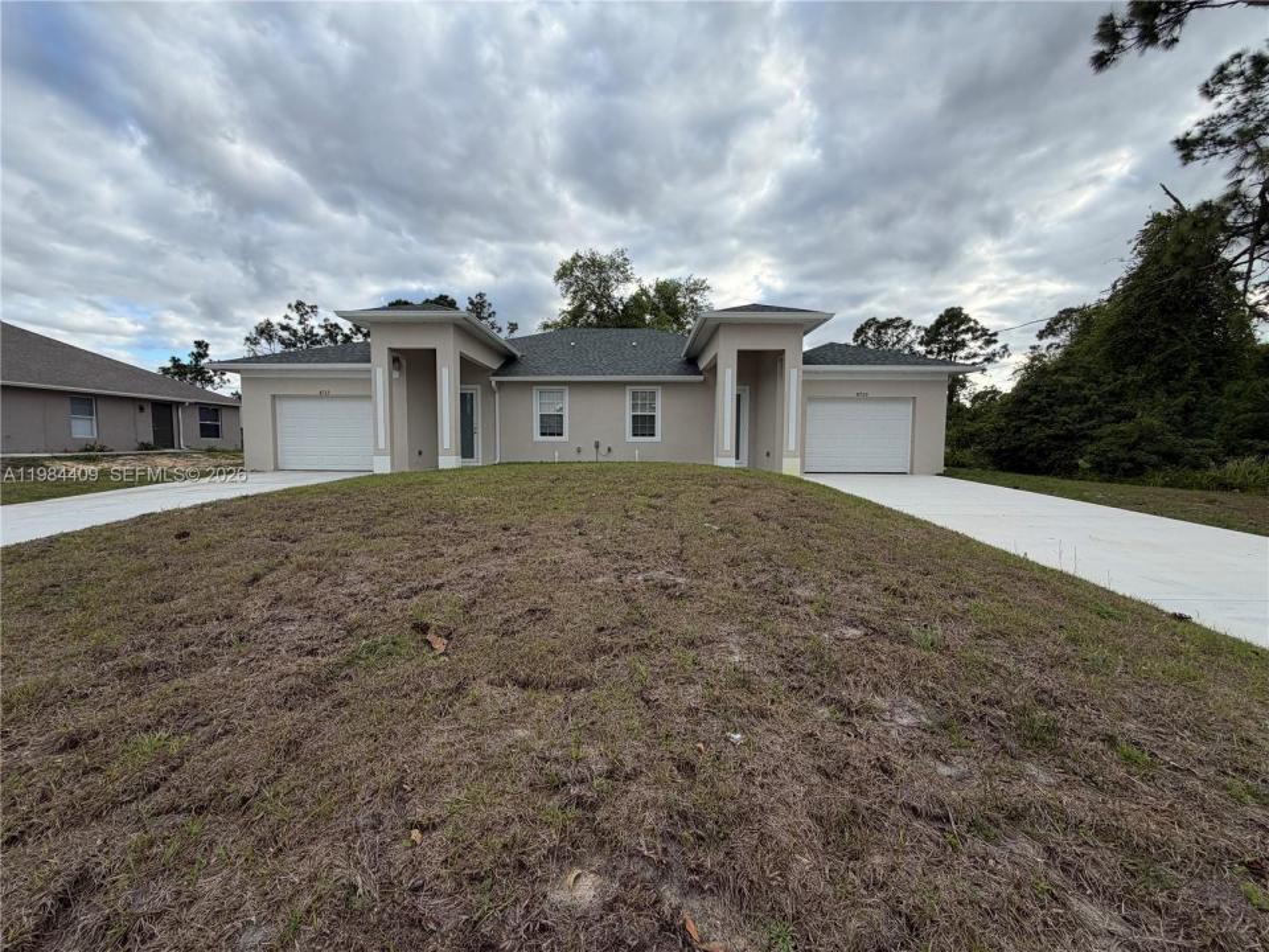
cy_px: 476
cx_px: 634
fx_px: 513
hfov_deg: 102.1
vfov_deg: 85.7
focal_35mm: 14
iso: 40
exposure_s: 1/510
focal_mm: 2.22
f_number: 2.2
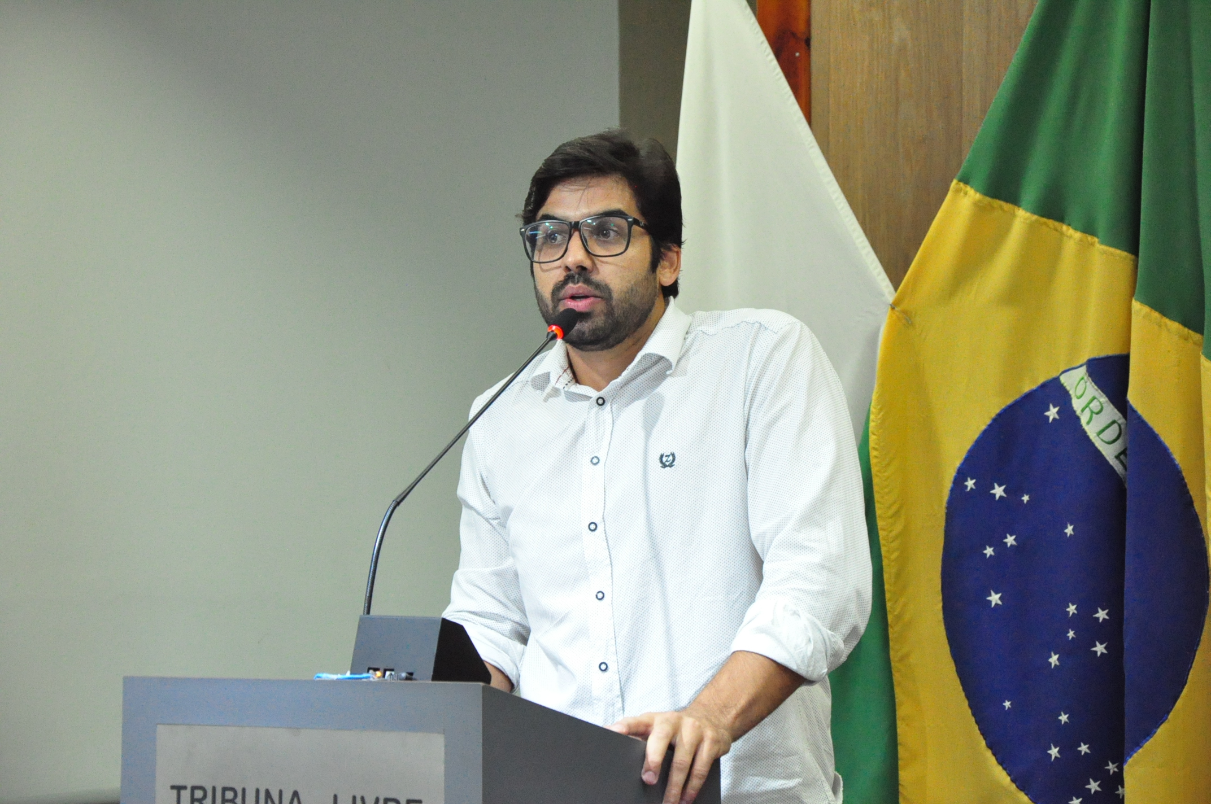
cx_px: 606
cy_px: 402
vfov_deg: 12.1
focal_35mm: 112
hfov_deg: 18.2
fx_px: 3780
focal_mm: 75
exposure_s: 1/125
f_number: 5.6
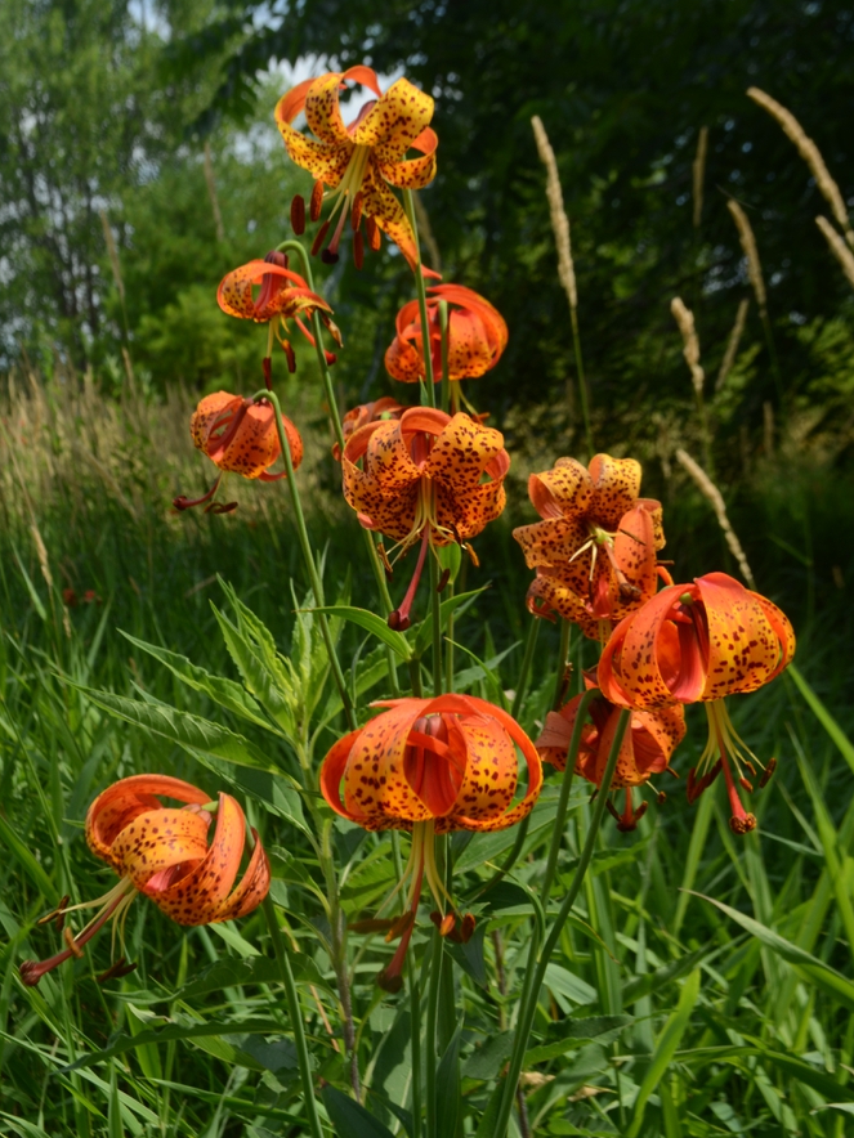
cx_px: 422
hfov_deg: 36.0
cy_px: 516
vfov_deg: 46.7
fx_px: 1316
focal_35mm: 40
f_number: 11
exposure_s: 1/50
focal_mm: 24
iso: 200
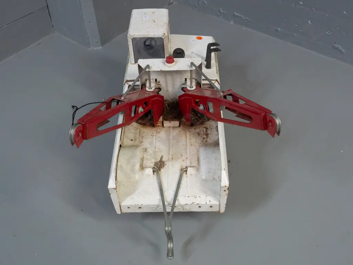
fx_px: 388
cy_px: 132
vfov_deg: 37.7
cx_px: 176
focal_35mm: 38
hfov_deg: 49.0
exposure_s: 1/125
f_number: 5.6
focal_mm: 19
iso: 3200
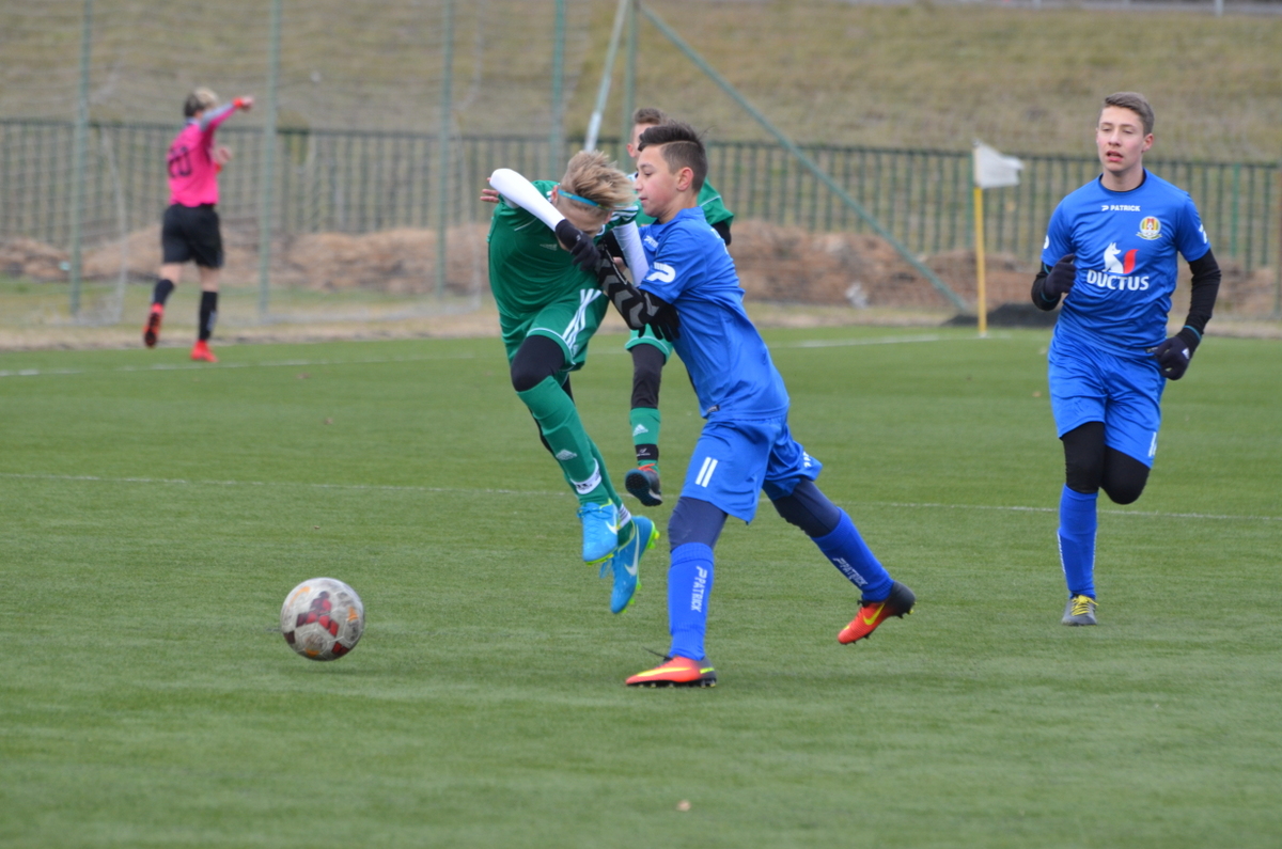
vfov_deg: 3.7
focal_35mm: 375
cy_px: 424
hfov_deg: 5.5
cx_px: 641
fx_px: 13327
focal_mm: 250
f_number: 6.3
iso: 800
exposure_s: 1/640
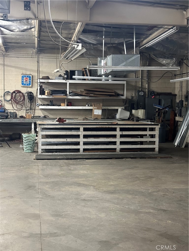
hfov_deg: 30.3
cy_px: 126
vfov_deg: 39.7
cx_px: 94
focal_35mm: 48
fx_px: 349
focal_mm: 6.86
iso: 500
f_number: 1.78
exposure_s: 1/40
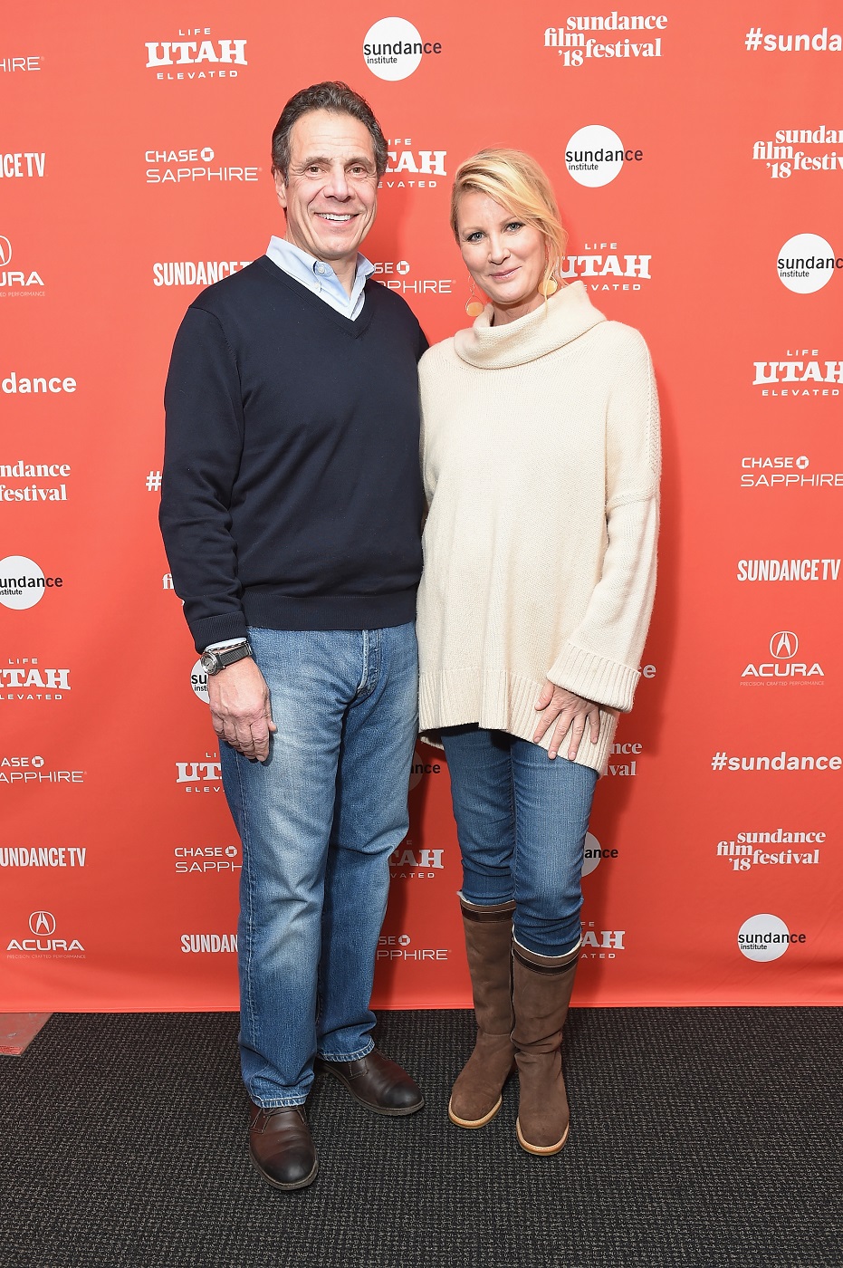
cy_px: 634
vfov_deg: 67.4
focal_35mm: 27
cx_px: 422
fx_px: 950
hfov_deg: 47.9
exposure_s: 1/160
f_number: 4.5
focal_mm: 27
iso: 640
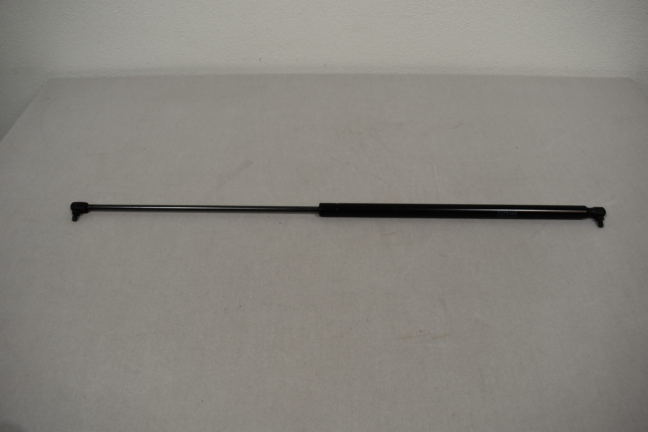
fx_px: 486
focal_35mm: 27
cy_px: 216
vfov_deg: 47.9
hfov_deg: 67.4
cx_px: 324
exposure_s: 1/125
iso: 320
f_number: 5.6
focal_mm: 18
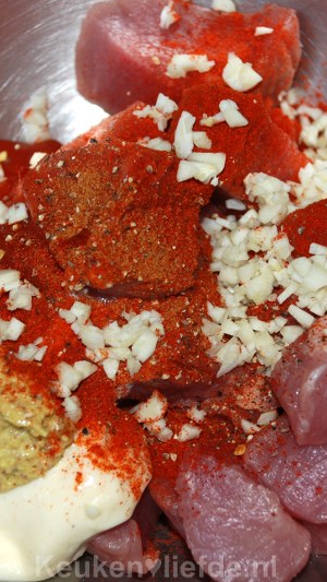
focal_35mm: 118
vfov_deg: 18.2
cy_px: 292
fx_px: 1818
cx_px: 156
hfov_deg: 10.3
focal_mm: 50
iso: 200
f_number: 5
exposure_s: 1/60
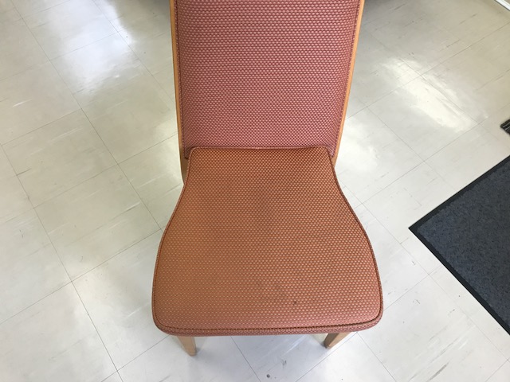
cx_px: 255
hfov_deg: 63.4
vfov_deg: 49.7
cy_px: 191
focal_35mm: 28
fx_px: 413
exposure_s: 1/40
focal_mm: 3.99
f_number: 1.8
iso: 20
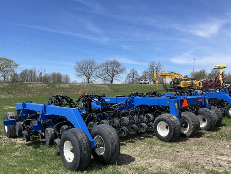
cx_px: 138
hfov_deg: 56.4
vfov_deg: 43.9
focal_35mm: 32
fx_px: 214
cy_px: 106
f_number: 1.6
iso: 32
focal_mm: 4.2
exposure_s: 1/3401
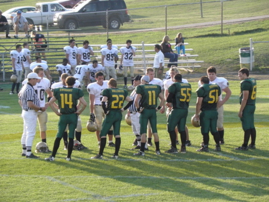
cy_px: 101
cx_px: 134
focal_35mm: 247
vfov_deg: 6.0
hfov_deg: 8.0
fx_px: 1919
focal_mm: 44
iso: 400
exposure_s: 1/640
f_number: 4.5
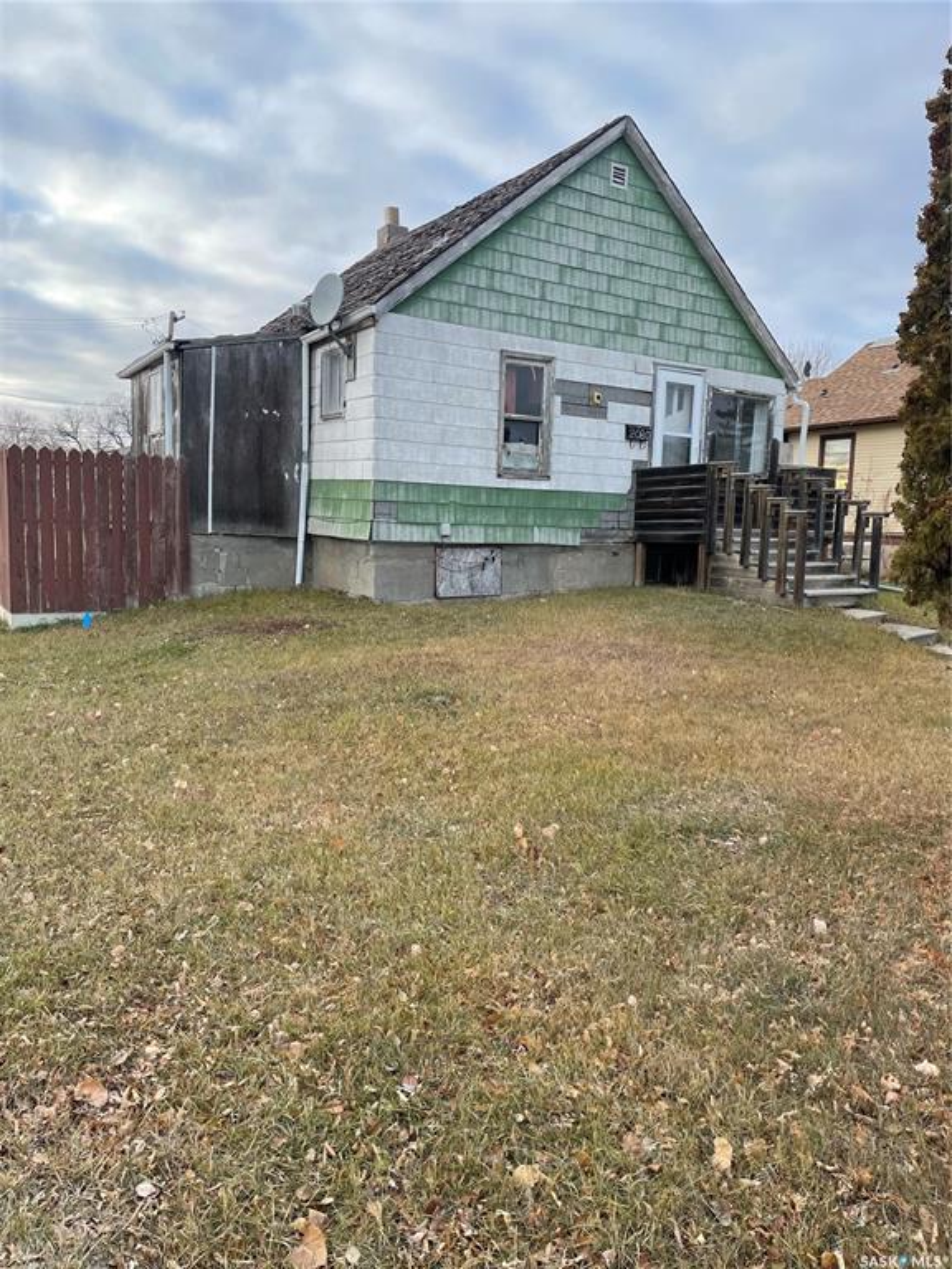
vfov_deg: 67.3
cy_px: 634
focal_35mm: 26
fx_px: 953
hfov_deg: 53.1
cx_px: 476
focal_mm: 4.2
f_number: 1.6
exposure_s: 1/483
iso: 32
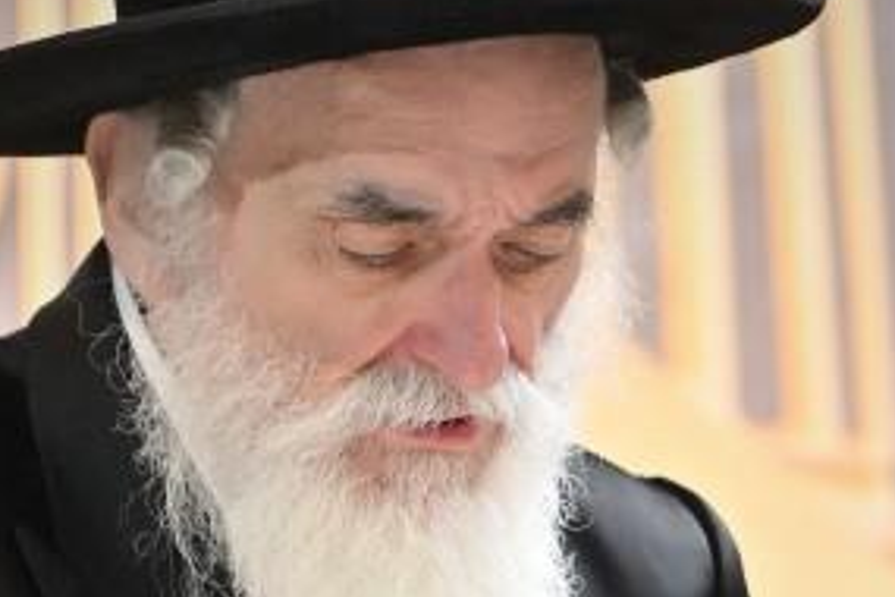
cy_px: 518
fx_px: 22771
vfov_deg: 1.5
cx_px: 468
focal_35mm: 916
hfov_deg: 2.3
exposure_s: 1/250
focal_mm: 170
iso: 500
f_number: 2.8
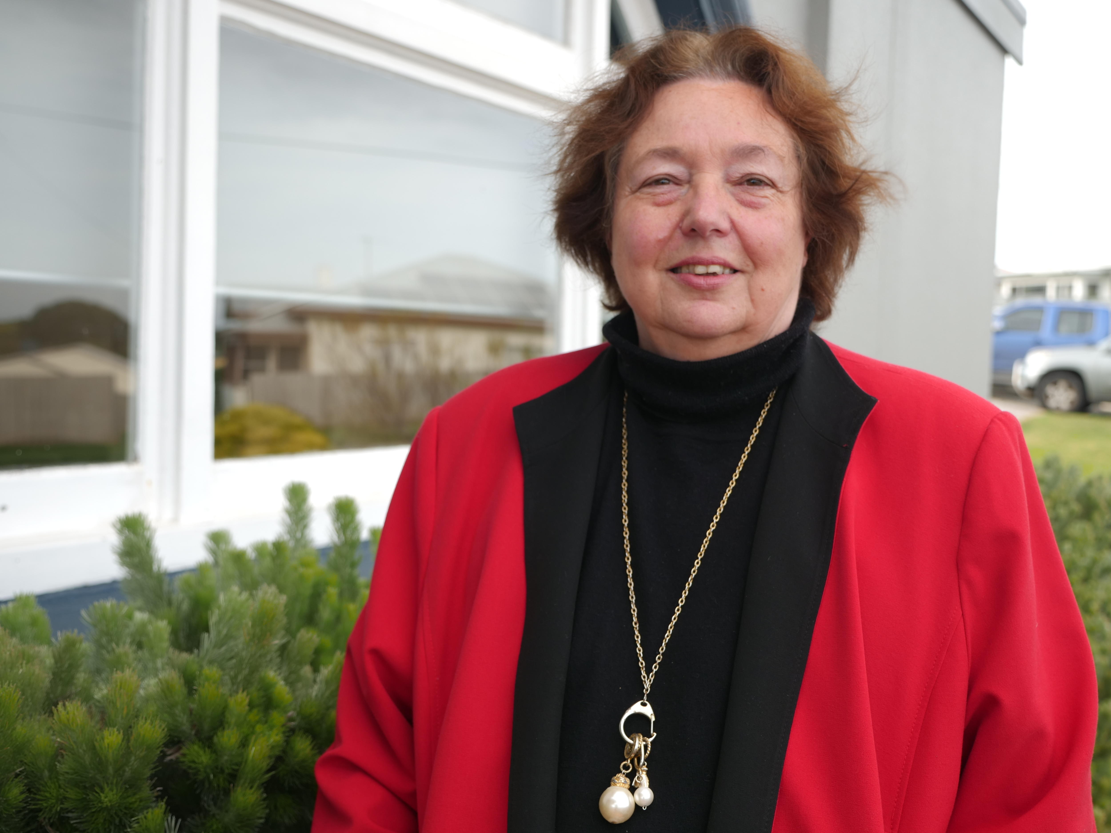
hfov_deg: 41.2
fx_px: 1476
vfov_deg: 31.5
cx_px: 556
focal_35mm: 46
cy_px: 416
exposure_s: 1/50
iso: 100
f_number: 3.2
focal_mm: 23
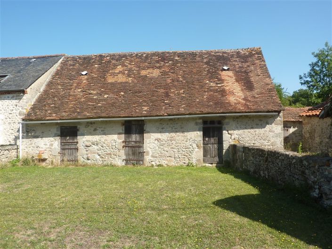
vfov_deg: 51.4
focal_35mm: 27
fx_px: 259
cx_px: 166
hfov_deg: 65.3
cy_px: 124
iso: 80
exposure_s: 1/400
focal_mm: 4.4
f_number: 4
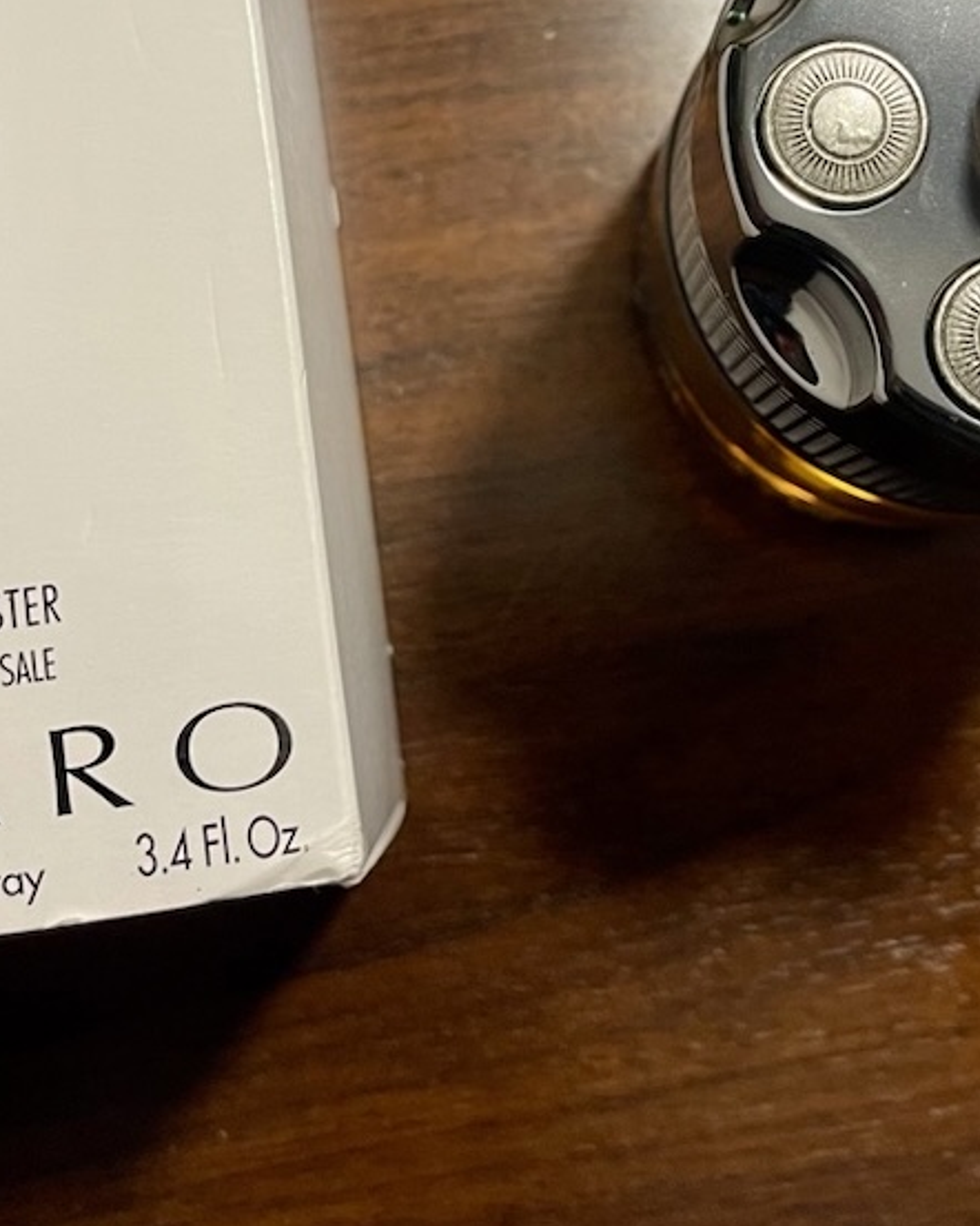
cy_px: 321
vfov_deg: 34.7
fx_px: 1923
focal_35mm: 53
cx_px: 541
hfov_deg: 28.6
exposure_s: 1/60
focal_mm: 5.1
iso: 100
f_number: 1.6
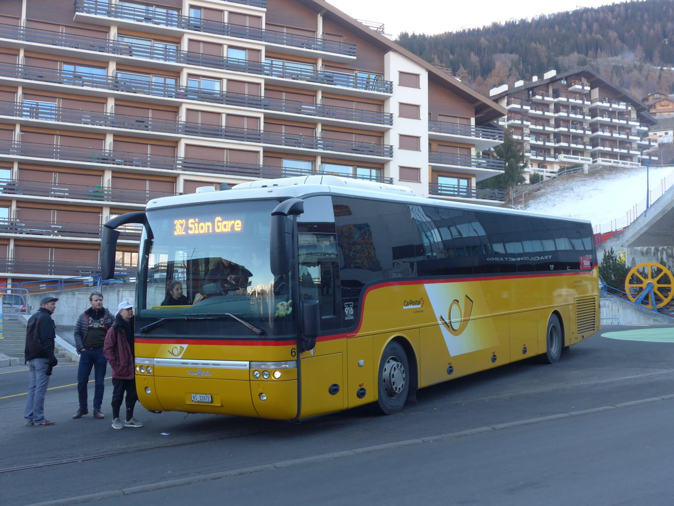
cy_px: 253
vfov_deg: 31.5
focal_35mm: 46
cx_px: 337
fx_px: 896
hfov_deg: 41.2
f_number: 3
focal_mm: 9.5
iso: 80
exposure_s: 1/125
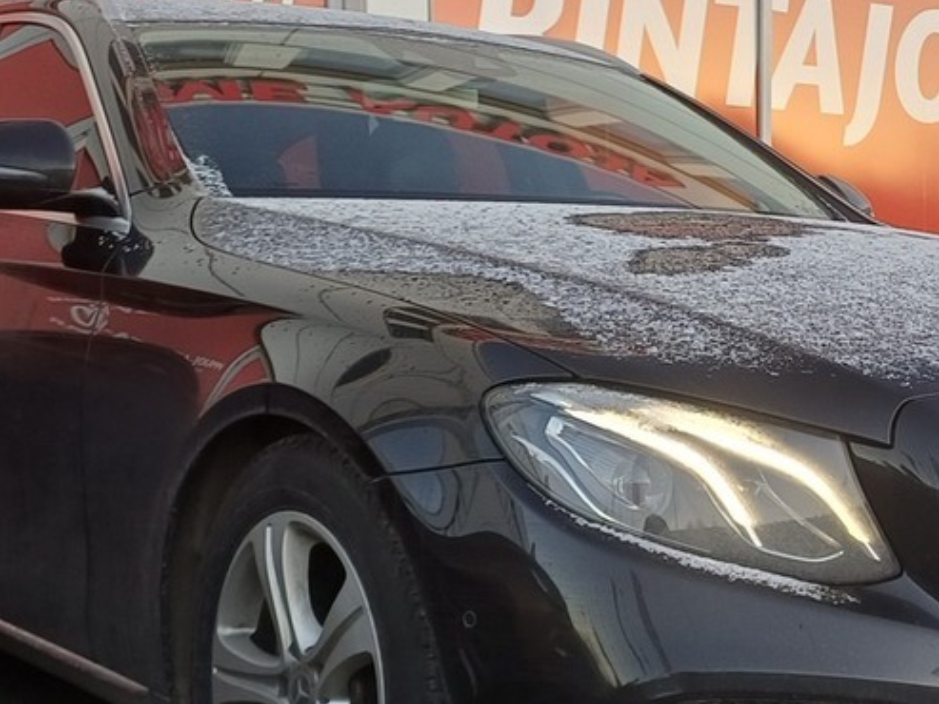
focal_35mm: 73
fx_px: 1981
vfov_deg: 20.0
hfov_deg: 26.2
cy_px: 514
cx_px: 741
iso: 50
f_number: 1.8
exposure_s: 1/126
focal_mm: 4.65
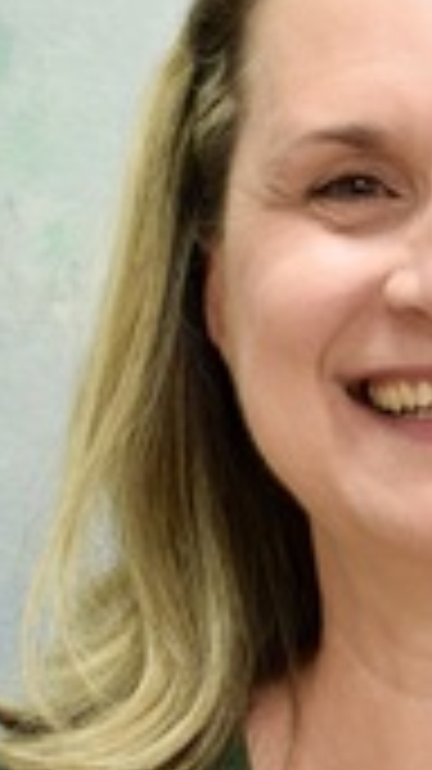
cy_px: 671
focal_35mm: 229
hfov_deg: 5.3
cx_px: 475
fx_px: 4670
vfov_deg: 9.4
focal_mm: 50
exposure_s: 1/125
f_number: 4
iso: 1400
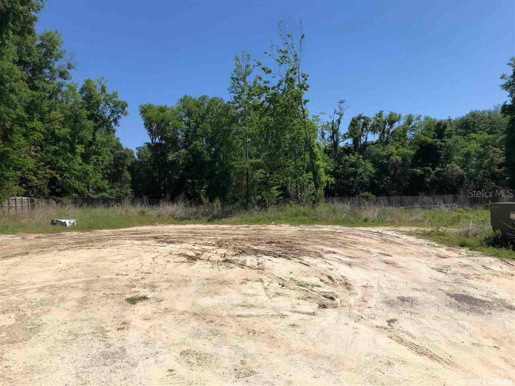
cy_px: 193
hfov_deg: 63.4
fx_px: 417
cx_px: 258
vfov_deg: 49.7
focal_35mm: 28
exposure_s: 1/2825
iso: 25
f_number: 1.8
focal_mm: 3.99
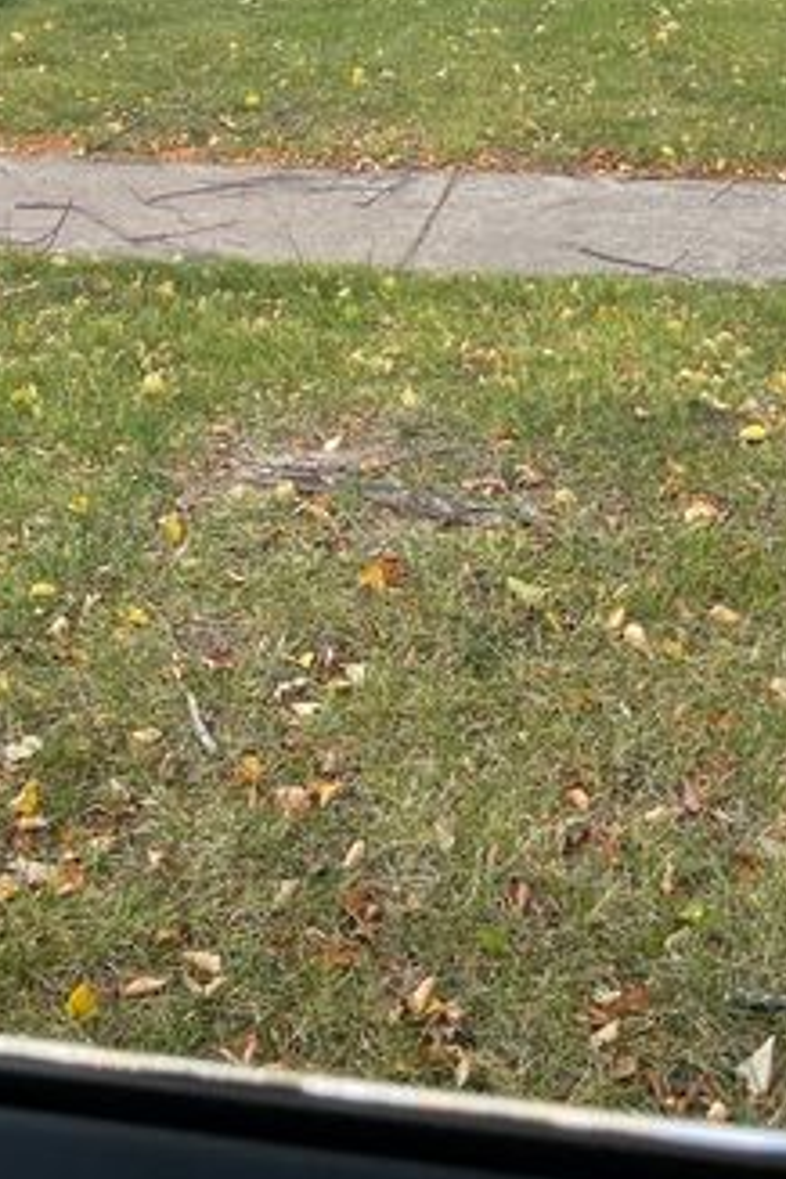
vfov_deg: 35.0
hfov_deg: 25.4
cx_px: 281
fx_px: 1736
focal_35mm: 53
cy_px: 81
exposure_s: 1/211
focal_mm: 5.1
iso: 32
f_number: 1.6
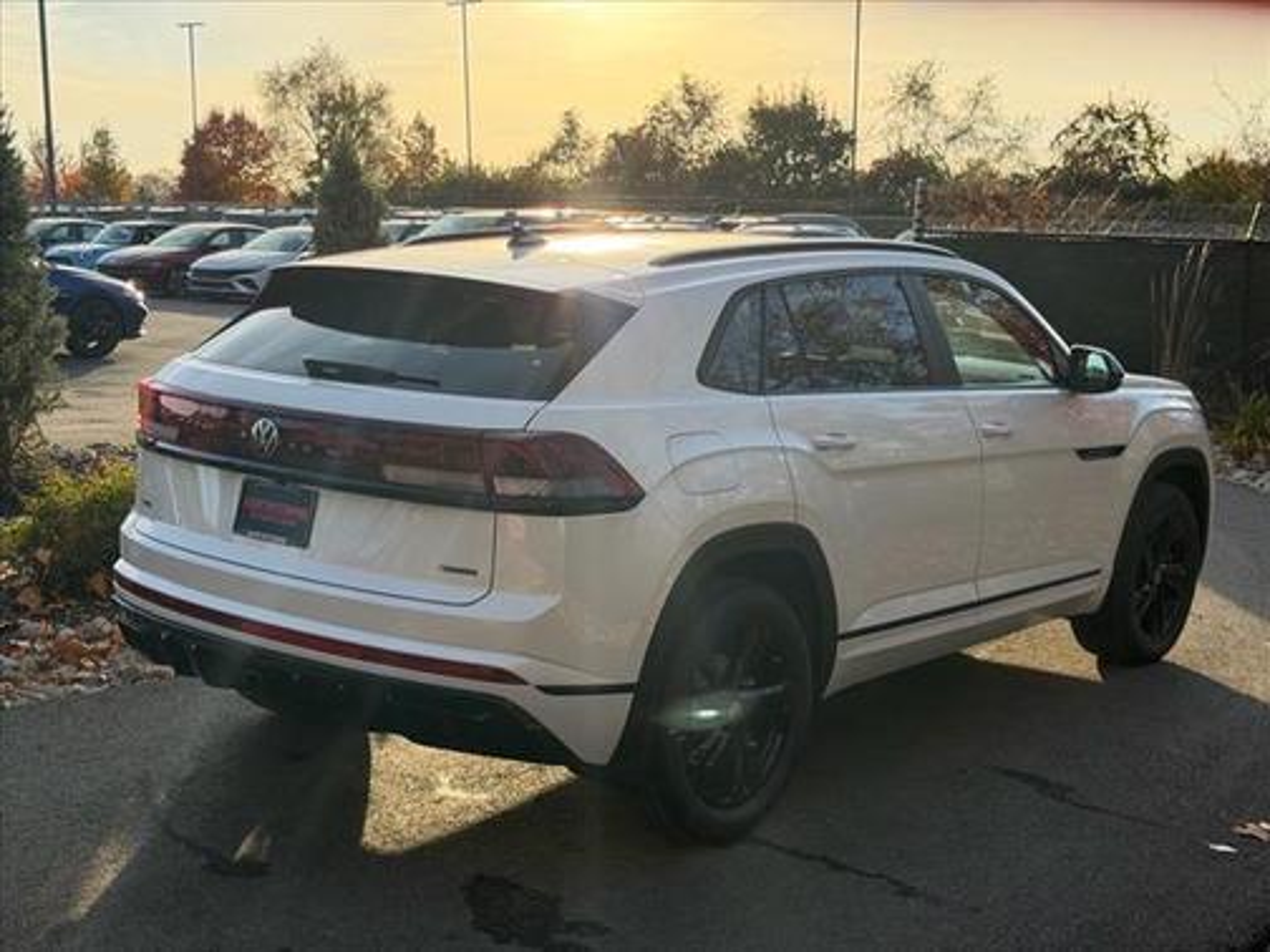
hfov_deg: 39.7
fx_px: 1761
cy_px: 476
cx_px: 635
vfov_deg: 30.3
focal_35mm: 48
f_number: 1.78
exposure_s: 1/2577
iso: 100
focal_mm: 6.76
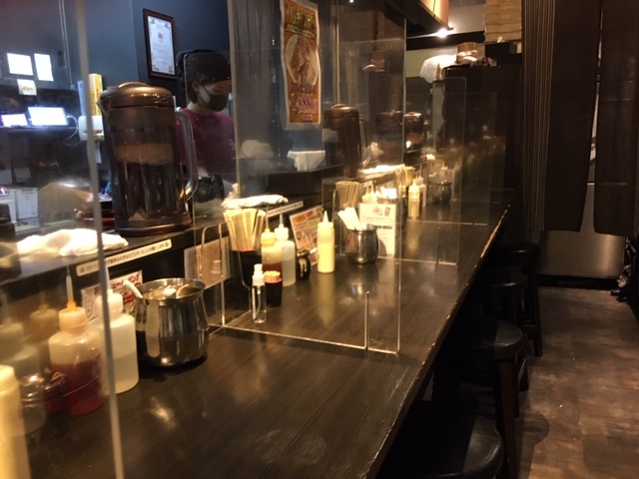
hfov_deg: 61.7
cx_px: 320
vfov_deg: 48.2
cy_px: 240
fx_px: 535
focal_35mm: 29
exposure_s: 1/17
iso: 200
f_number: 2.2
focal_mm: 4.15
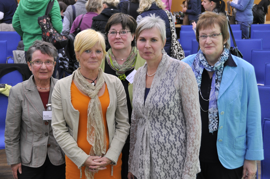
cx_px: 135
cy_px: 90
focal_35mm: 75
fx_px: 562
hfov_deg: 27.0
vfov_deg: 18.1
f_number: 4.8
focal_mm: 50
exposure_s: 1/40
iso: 800
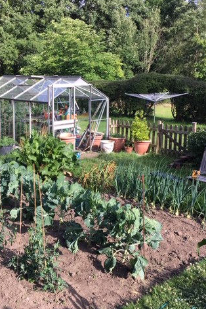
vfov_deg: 47.4
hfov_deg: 32.5
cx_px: 77
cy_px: 154
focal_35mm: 41
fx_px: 352
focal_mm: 4.15
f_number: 2.2
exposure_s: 1/439
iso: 25
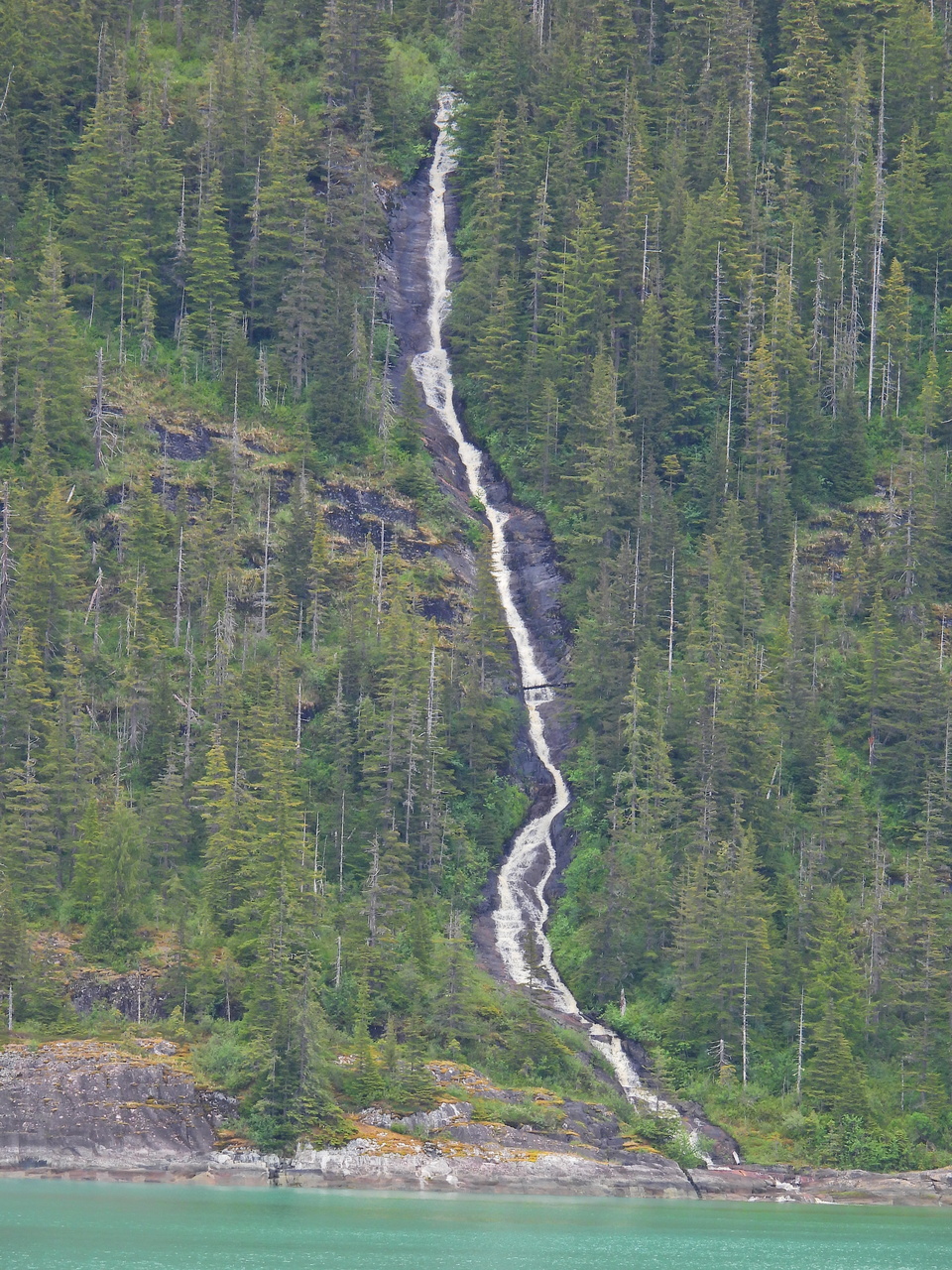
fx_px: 11734
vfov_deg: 6.2
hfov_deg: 4.6
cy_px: 635
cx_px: 476
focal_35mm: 320
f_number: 5
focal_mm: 57.1
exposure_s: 1/125
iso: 125
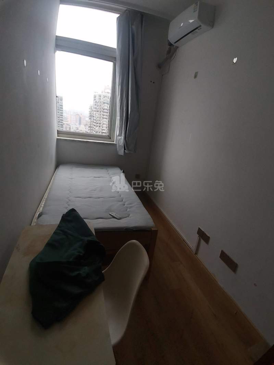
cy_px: 182
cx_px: 137
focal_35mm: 17
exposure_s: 1/50
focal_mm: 1.78
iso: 80
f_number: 2.4
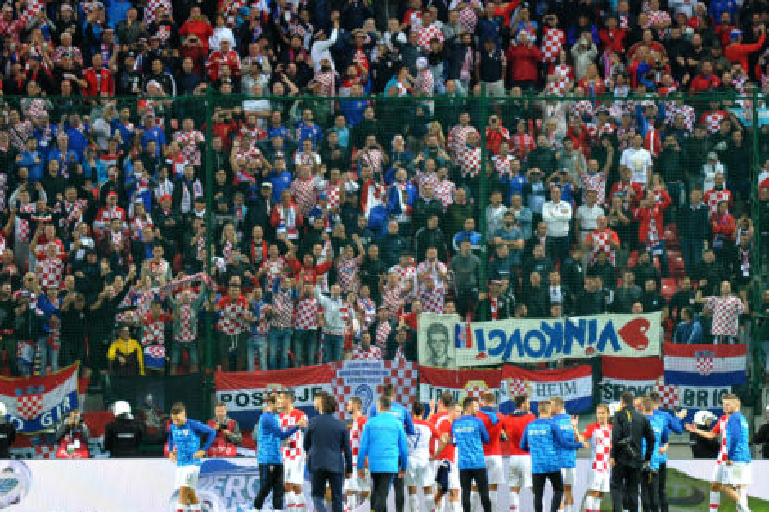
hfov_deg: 6.3
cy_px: 154
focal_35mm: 327
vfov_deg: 4.2
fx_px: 6982
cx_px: 448
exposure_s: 1/320
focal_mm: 200
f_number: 3.2
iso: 1600
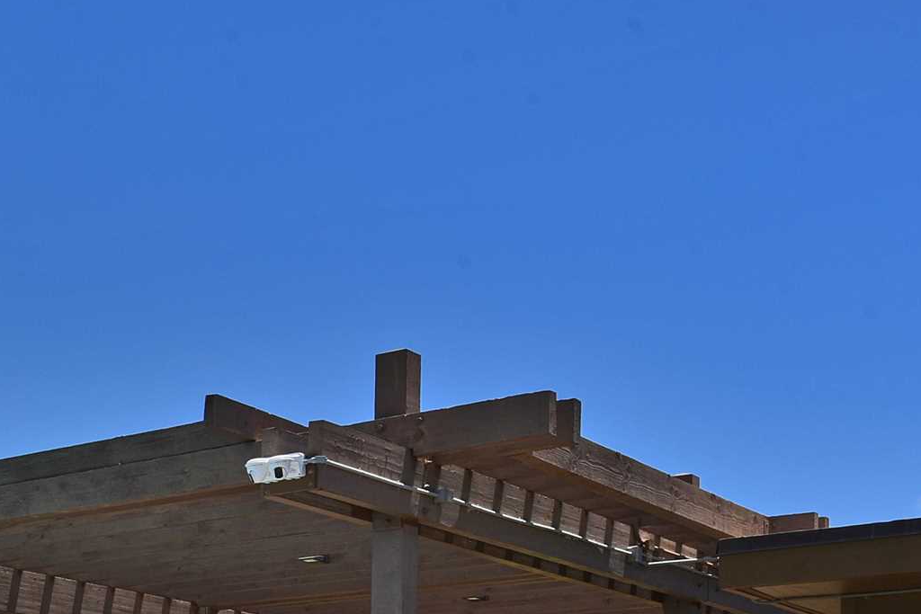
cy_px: 845
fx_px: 1612
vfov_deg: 19.5
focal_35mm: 63
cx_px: -363
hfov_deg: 25.8
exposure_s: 1/200
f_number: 14
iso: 100
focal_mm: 21
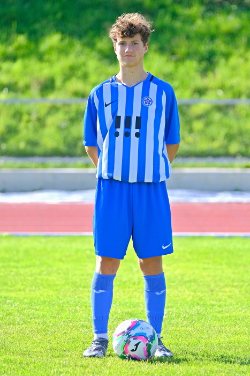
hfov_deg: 7.4
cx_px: 125
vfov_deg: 11.1
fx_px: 1938
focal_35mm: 186
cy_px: 188
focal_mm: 124.3
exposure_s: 1/1300
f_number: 2.8
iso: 320
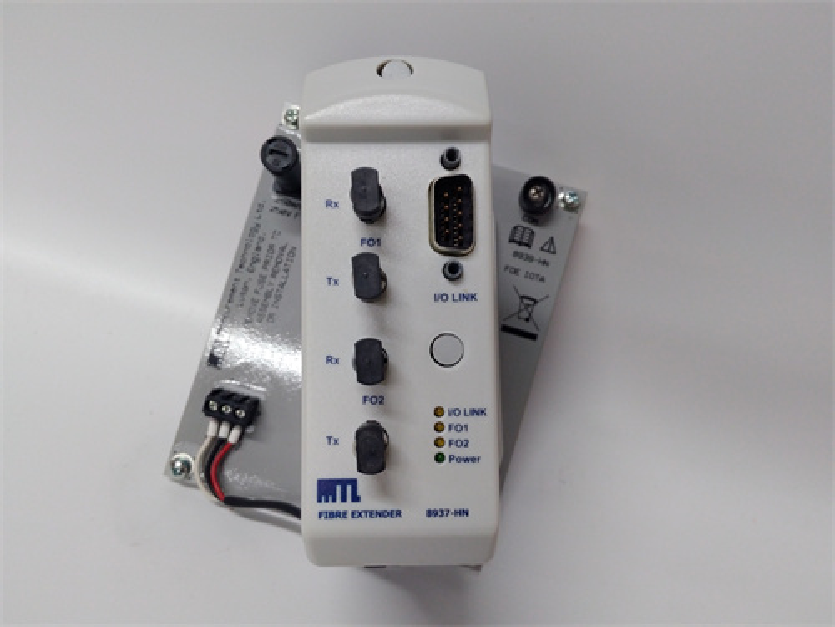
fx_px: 651
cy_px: 314
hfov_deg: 65.3
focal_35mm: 27
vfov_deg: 51.4
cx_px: 418
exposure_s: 1/33
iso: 182
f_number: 2
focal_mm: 3.79
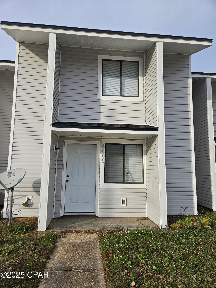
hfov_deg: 58.9
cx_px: 108
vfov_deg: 73.9
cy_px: 144
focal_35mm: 23
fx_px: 191
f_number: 1.8
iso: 25
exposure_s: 1/1232
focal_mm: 5.4
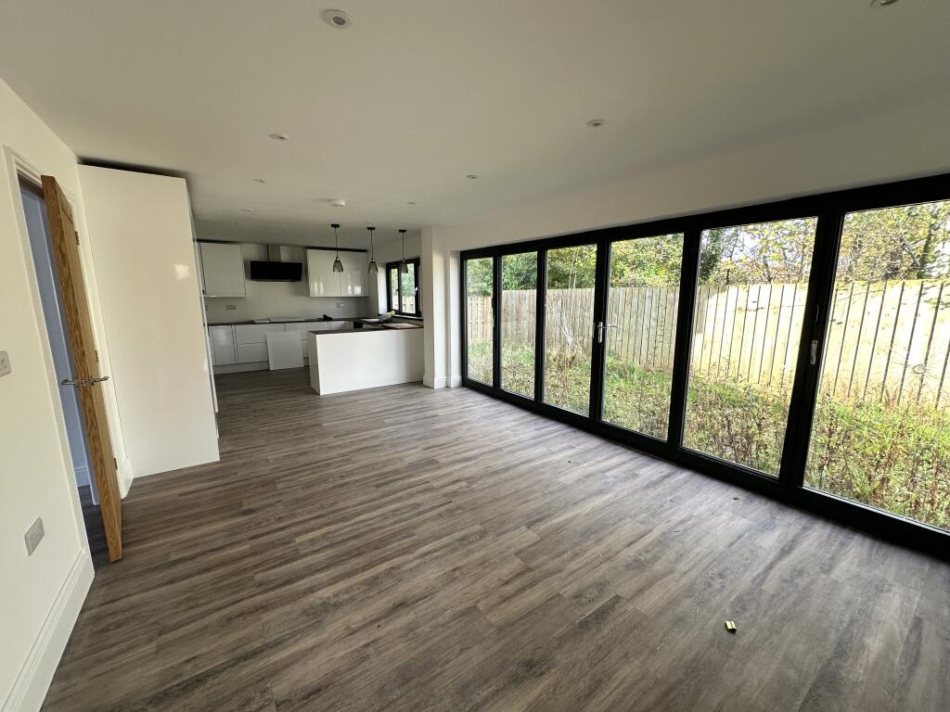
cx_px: 475
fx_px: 384
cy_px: 356
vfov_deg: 85.7
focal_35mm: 14
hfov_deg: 102.1
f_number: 2.2
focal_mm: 2.22
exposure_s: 1/99
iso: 80
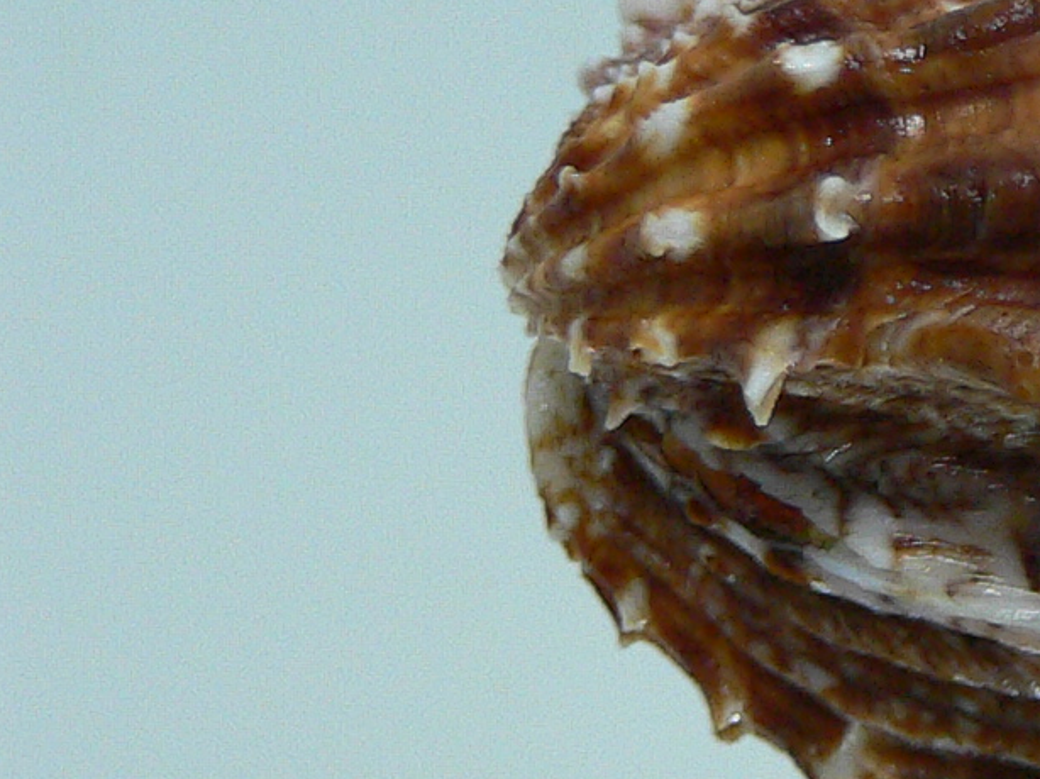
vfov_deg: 12.9
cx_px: 1687
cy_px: 494
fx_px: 3454
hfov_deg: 15.4
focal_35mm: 115
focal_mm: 4.6
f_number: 2.8
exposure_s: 1/60
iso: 150
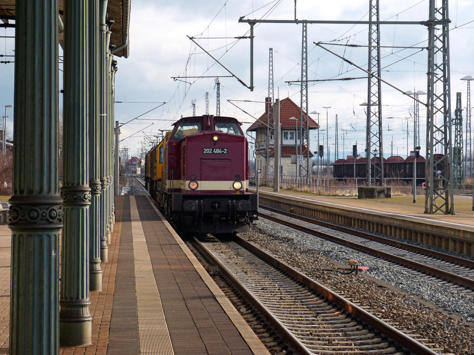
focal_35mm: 109
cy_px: 178
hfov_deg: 18.0
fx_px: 1493
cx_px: 237
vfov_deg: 13.6
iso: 100
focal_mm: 19.7
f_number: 4
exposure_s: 1/500
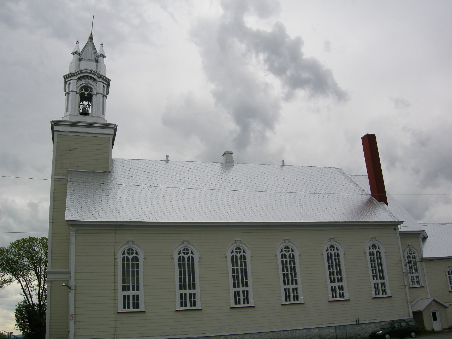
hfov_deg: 51.4
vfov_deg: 39.7
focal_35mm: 36
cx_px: 226
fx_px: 470
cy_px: 170
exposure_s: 1/262
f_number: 4.8
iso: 64
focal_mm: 7.5
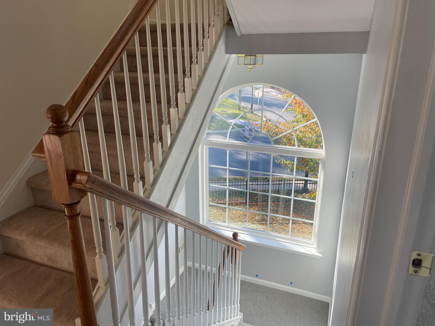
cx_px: 218
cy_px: 163
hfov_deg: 67.3
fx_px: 327
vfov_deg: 53.1
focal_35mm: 26
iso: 32
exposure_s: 1/307
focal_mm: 4.2
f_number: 1.6
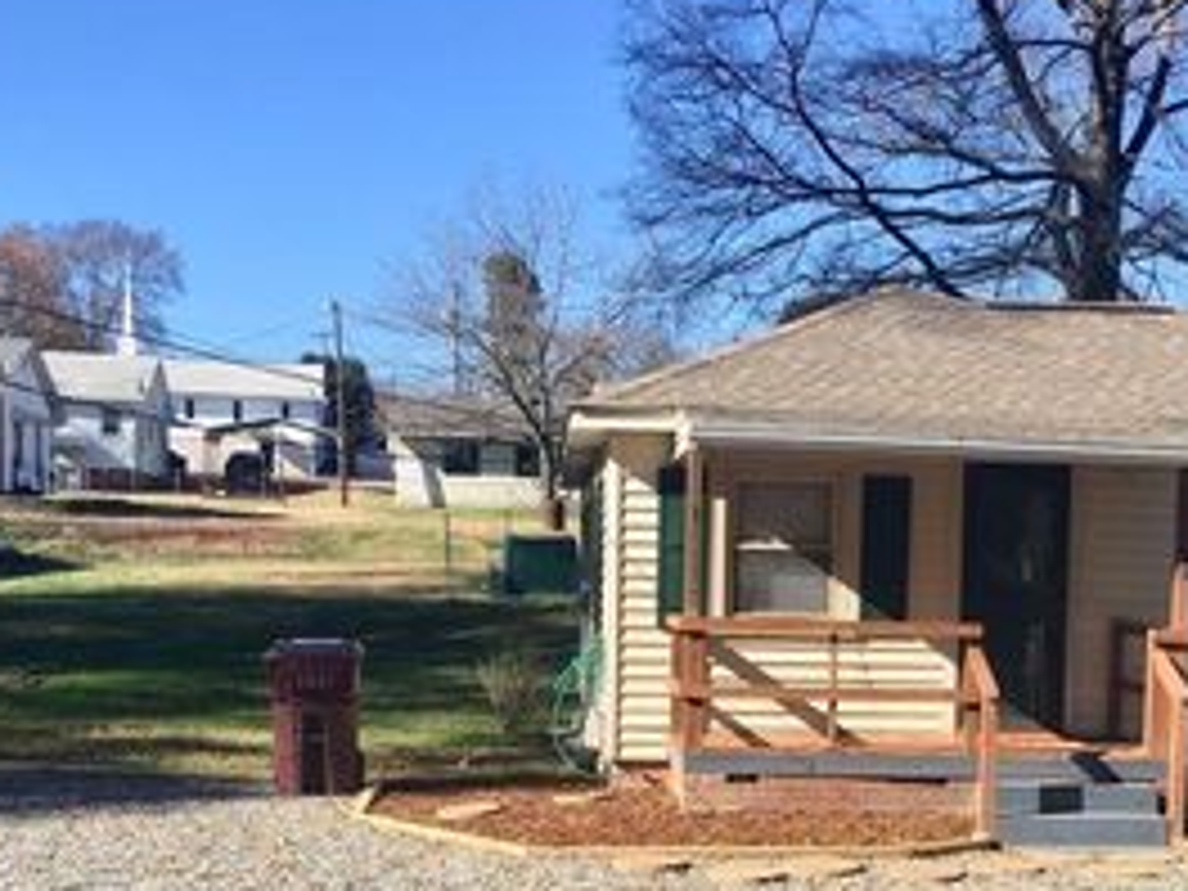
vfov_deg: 25.8
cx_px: 778
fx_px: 1888
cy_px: 776
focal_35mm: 55
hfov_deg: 34.7
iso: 25
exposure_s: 1/894
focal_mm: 4.15
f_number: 2.2
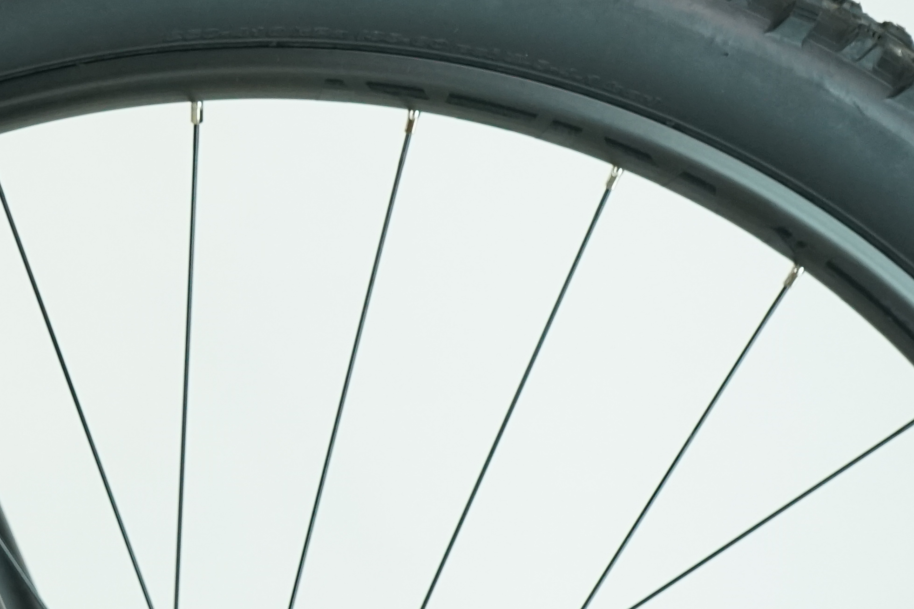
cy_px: 306
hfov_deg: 18.3
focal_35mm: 107
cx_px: -121
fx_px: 2716
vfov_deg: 12.8
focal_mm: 35
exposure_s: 1/200
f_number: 6.3
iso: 1600
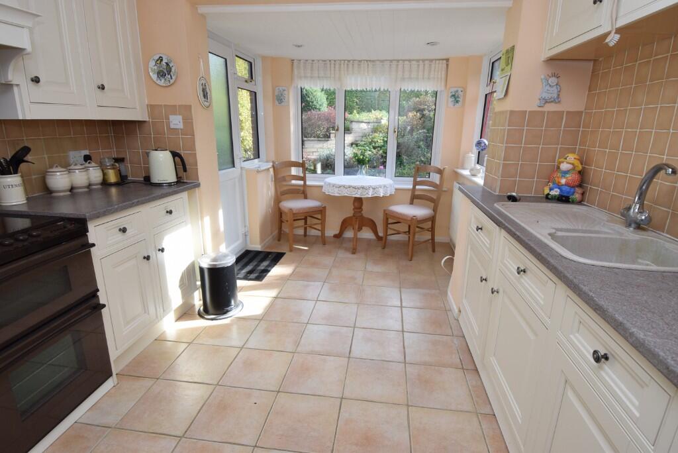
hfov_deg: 90.0
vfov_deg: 67.5
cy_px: 226
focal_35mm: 18
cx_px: 339
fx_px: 339
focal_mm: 12
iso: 400
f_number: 7.1
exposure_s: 1/200
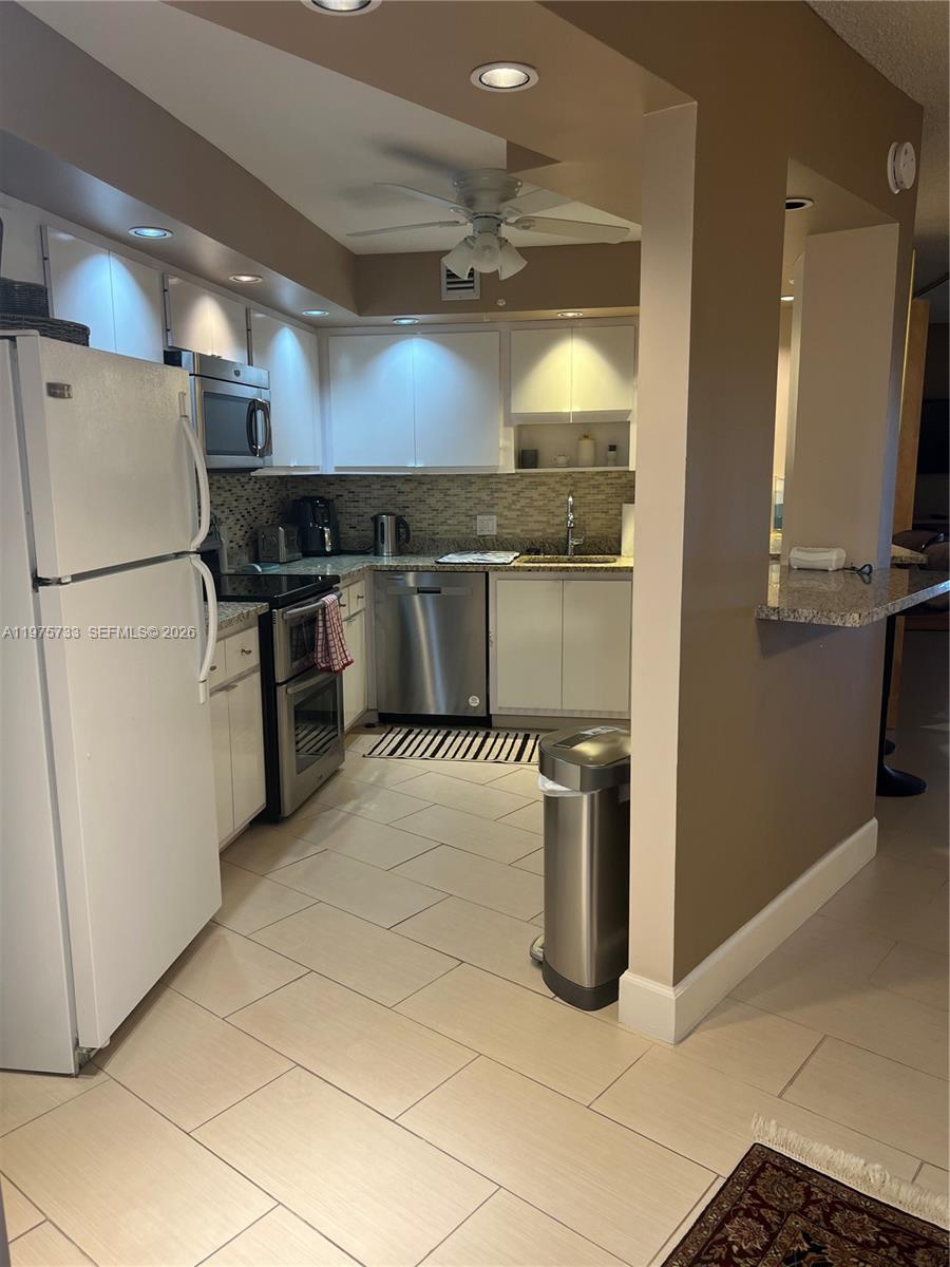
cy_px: 634
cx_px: 475
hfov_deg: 53.1
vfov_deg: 67.3
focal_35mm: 26
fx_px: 951
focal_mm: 5.7
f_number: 1.5
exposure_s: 1/60
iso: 80
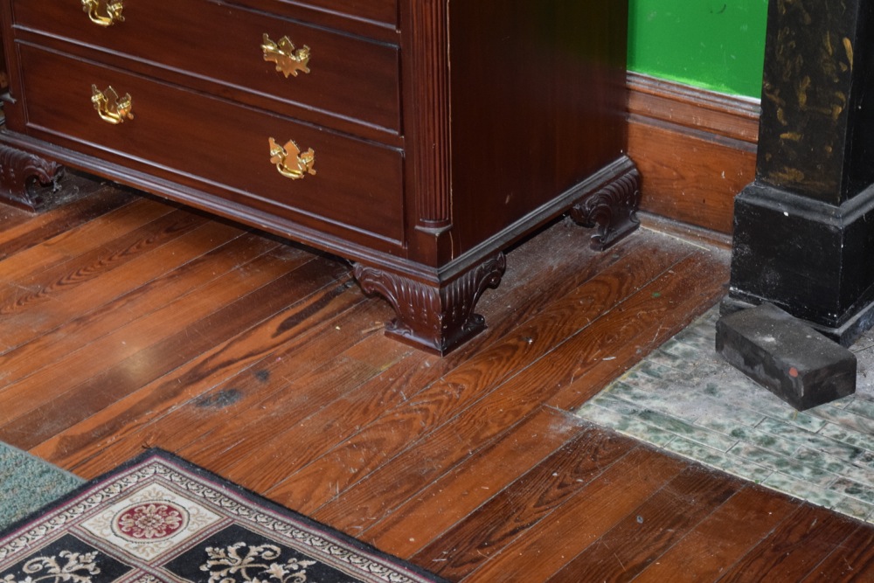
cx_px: 437
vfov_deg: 16.6
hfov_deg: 24.6
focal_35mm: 82
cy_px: 292
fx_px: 2003
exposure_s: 1/60
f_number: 5.6
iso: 2800
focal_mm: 55
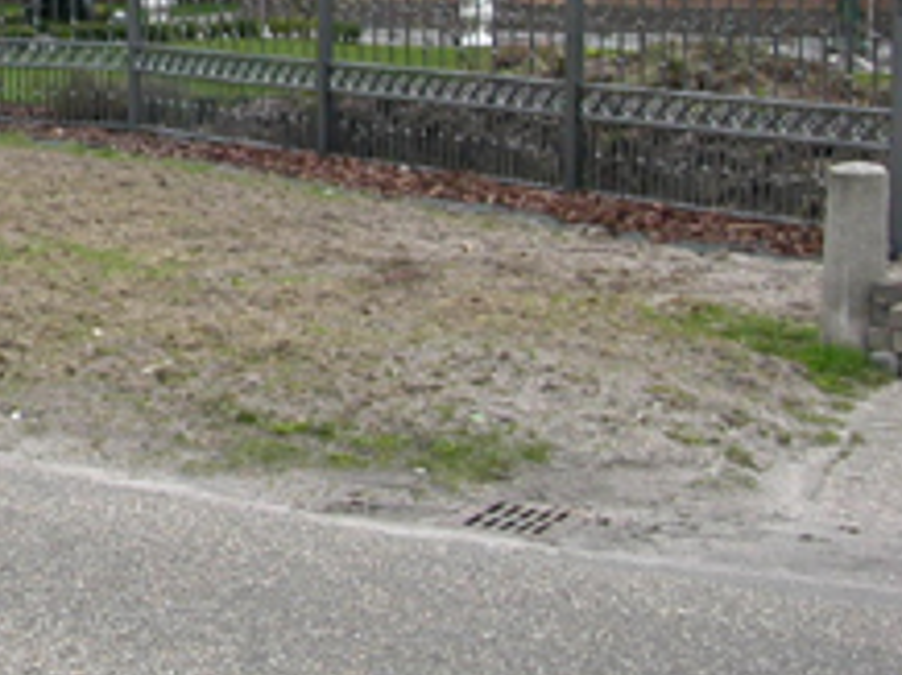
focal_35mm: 85
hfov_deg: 22.3
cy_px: 39
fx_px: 2212
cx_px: 33
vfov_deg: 17.0
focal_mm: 5.6
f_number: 2.7
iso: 100
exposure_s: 1/346
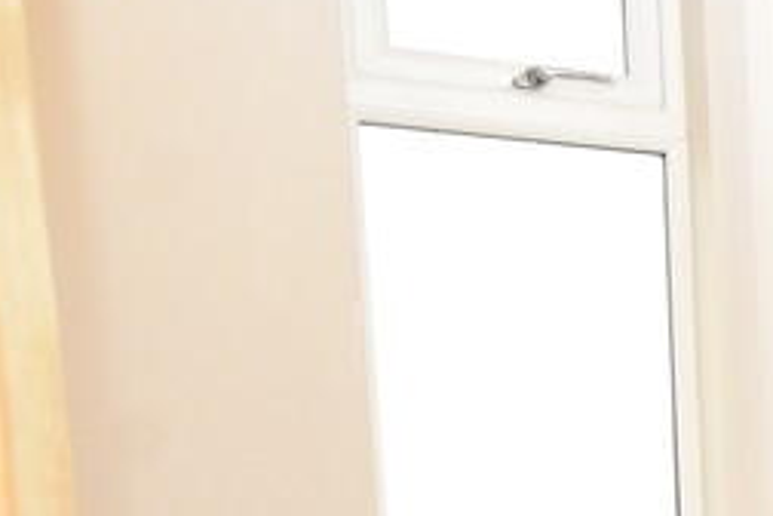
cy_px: 588
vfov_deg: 21.0
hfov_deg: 24.4
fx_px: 1310
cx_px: 1199
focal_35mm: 61
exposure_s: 1/60
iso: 1600
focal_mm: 10
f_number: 8
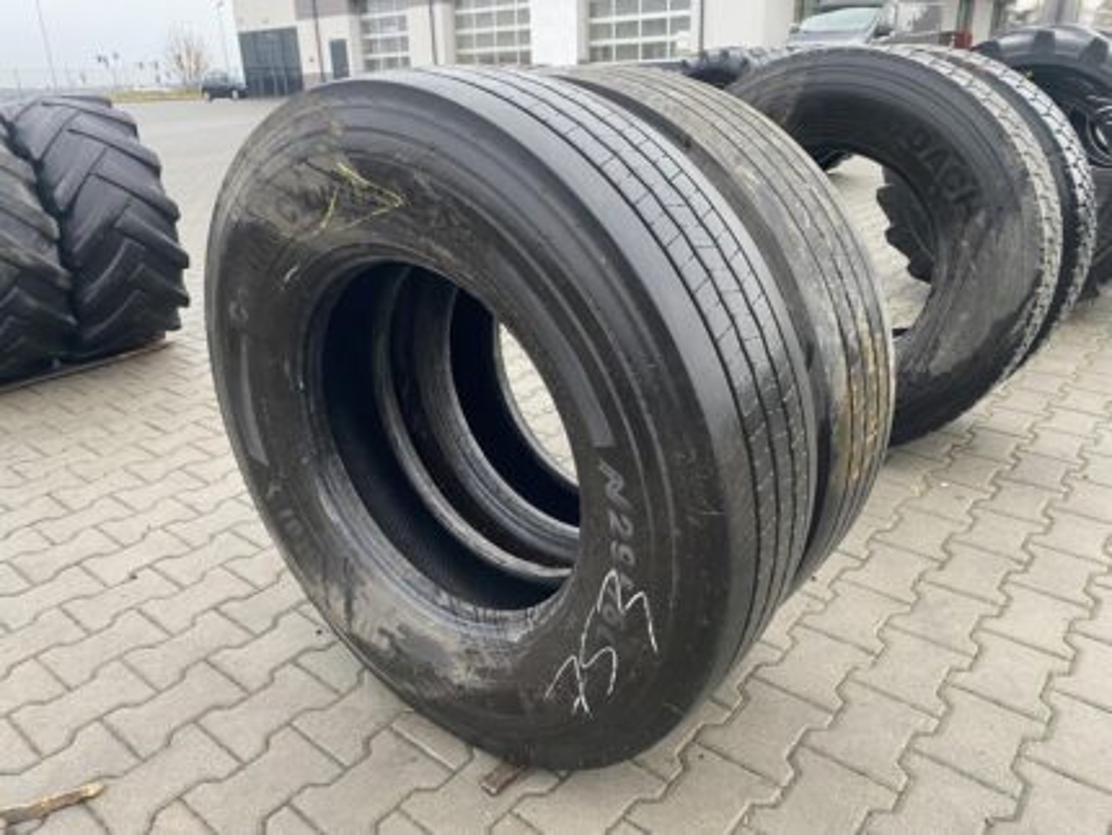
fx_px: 836
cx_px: 556
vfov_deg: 53.1
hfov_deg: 67.3
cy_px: 418
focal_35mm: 26
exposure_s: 1/79
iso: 125
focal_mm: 4.25
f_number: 1.8
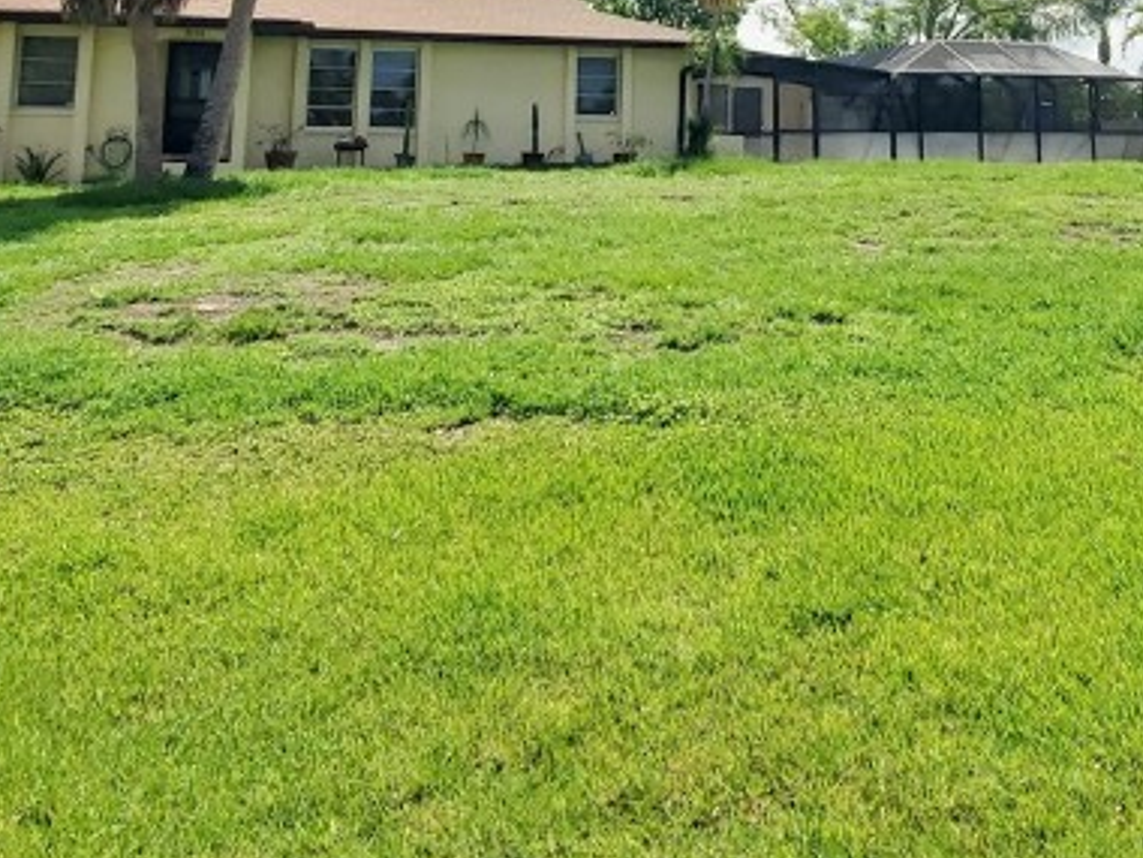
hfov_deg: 52.0
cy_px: -48
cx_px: 728
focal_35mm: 35
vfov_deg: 35.7
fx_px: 1156
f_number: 2.2
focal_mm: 1.8
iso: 50
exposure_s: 1/2767
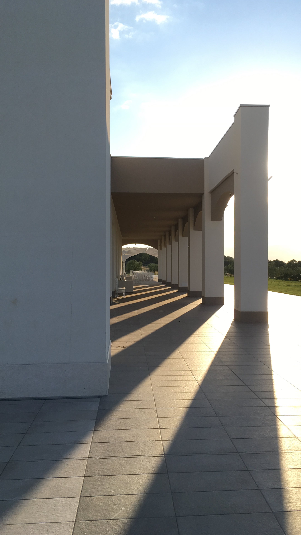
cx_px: 177
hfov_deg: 35.5
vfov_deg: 59.5
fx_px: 468
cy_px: 267
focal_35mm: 33
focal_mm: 4.15
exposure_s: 1/1054
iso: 25
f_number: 2.2
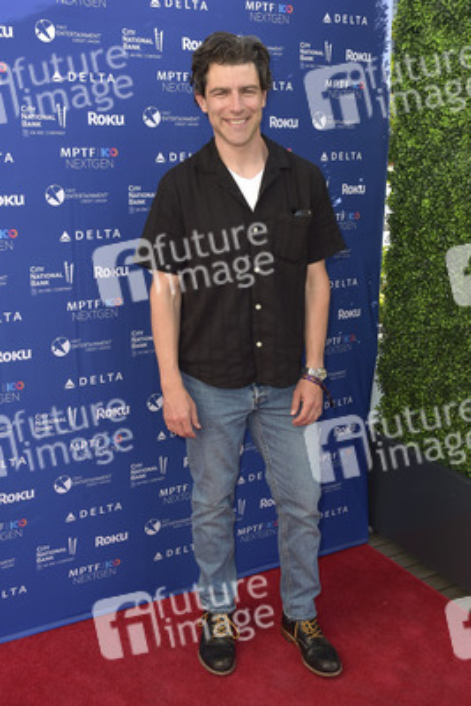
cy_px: 353
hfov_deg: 36.9
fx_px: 706
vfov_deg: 53.1
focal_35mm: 36
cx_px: 236
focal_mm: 36
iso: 250
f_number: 8
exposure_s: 1/250
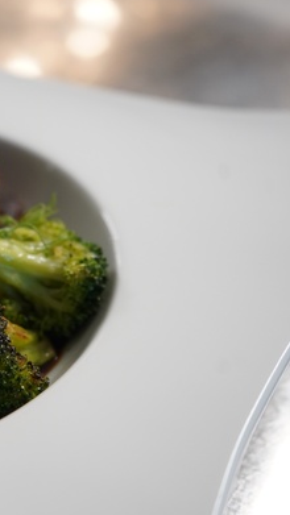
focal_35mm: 53
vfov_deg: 39.2
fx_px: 724
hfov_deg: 20.5
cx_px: -95
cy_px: 254
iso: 2000
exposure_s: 1/160
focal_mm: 33
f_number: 4
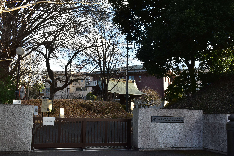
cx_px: 117
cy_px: 78
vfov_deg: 35.5
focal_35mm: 38
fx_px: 244
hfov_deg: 51.3
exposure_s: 1/400
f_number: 8
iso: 800
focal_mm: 25
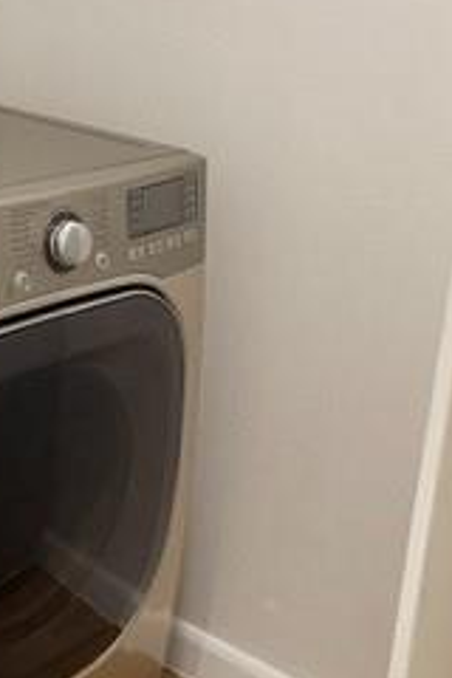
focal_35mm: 72
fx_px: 1356
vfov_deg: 27.8
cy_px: 186
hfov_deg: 18.0
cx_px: -88
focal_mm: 5.1
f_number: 1.6
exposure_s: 1/60
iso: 80
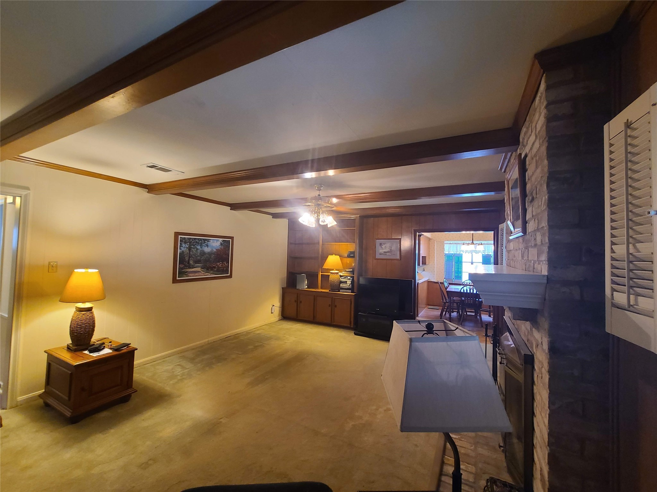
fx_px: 247
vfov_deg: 89.9
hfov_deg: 106.2
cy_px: 246
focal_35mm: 13
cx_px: 328
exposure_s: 1/30
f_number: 2.2
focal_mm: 2.2
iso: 400
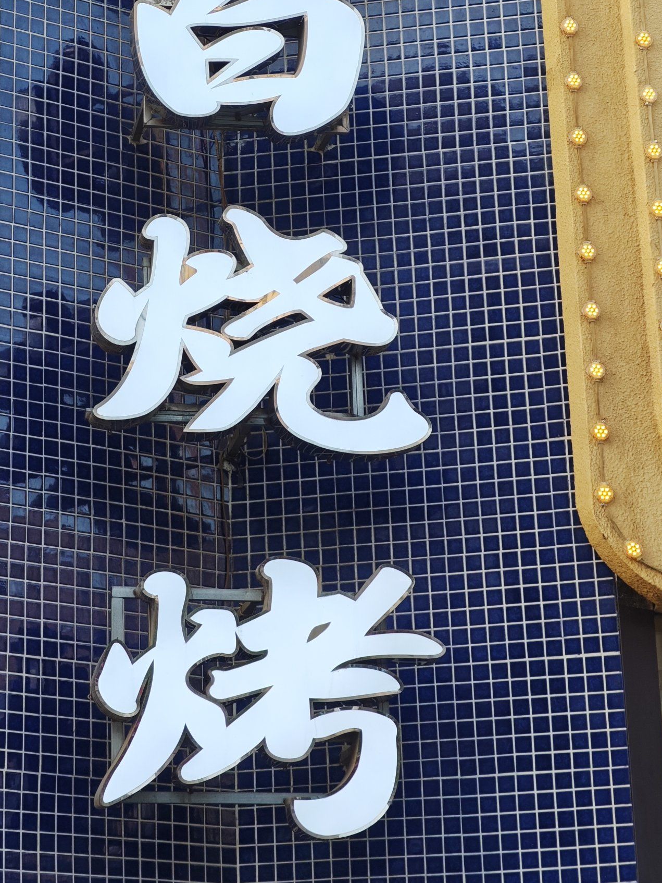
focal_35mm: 108
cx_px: 233
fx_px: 2753
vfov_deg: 18.1
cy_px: 216
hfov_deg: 13.7
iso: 50
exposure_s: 1/111
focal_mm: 10.1
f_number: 2
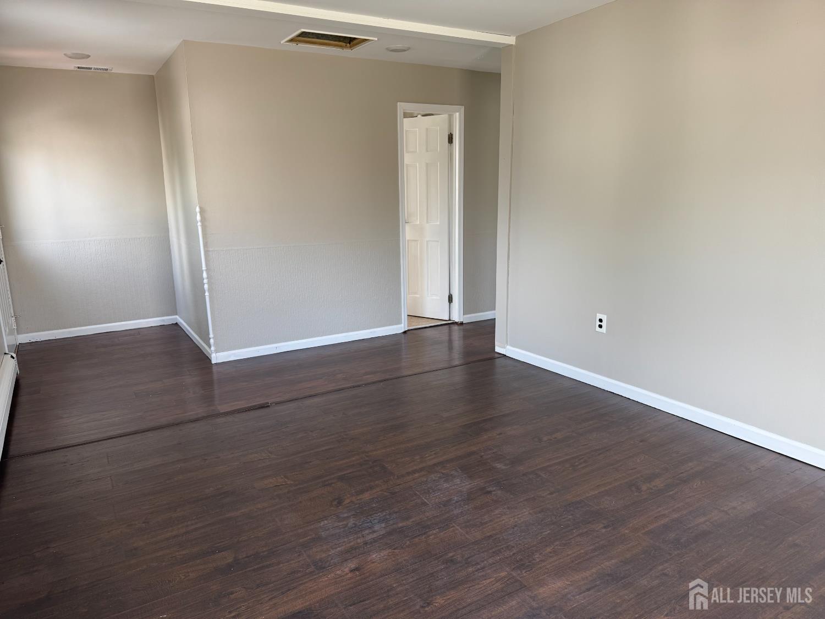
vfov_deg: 56.8
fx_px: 572
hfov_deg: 71.6
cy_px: 310
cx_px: 412
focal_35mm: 24
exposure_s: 1/121
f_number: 1.78
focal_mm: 6.76
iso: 100
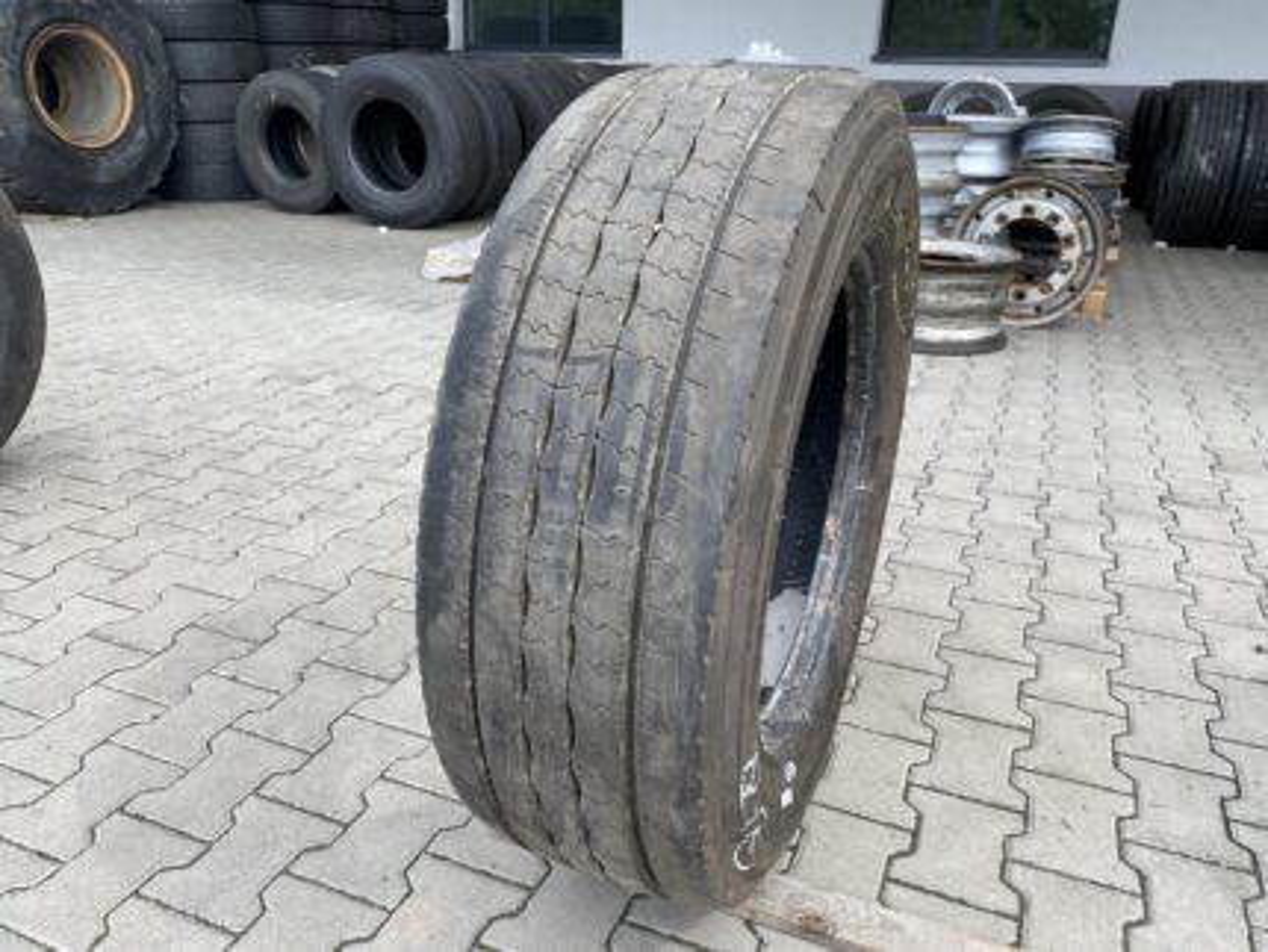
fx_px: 953
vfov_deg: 53.1
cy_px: 476
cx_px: 634
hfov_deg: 67.3
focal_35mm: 26
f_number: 1.8
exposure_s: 1/594
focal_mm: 4.25
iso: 32
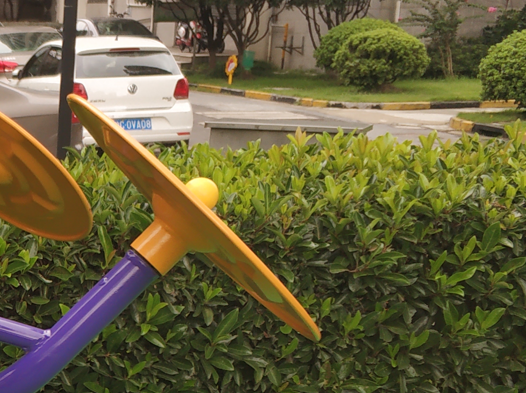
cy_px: 387
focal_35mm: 83
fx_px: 1260
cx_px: -144
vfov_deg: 17.4
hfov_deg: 21.5
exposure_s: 1/209
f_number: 1.8
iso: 155
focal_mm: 3.82
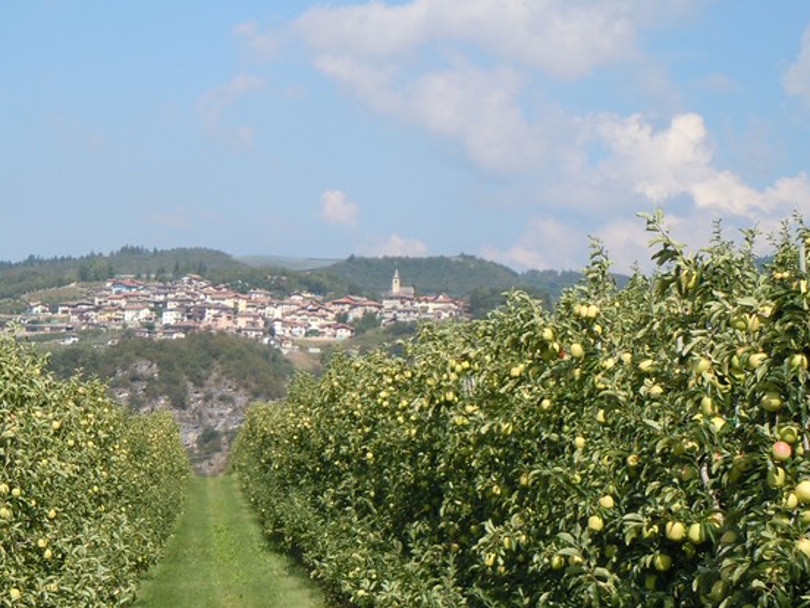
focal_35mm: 129
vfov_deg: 11.5
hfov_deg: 15.2
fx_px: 3019
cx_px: 247
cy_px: 382
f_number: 4.4
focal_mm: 16
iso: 100
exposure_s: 1/640
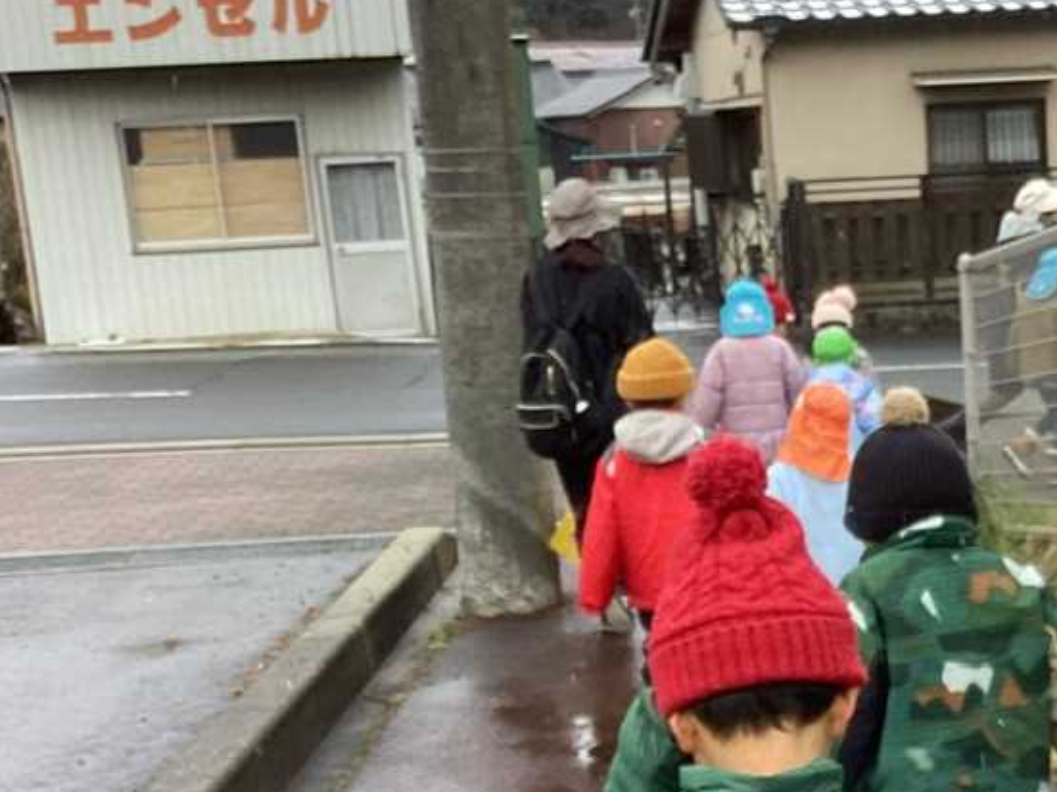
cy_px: 727
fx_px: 2198
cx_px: 873
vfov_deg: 20.0
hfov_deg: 26.4
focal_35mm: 72
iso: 40
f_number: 2.4
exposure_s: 1/120
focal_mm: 3.3
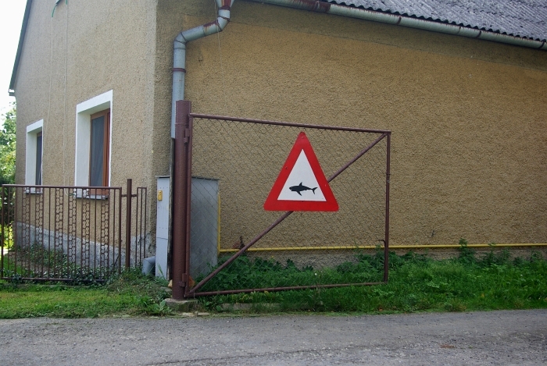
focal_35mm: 39
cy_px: 183
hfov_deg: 49.5
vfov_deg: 34.3
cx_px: 274
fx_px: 593
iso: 100
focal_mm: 26
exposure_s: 1/125
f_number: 5.6
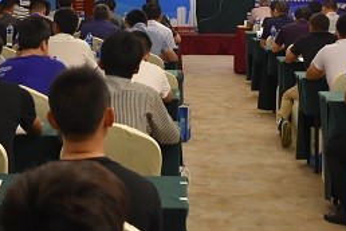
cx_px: 146
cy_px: 15
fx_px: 894
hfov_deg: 21.9
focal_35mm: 93
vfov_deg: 14.5
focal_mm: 20
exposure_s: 1/80
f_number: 4.5
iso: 800
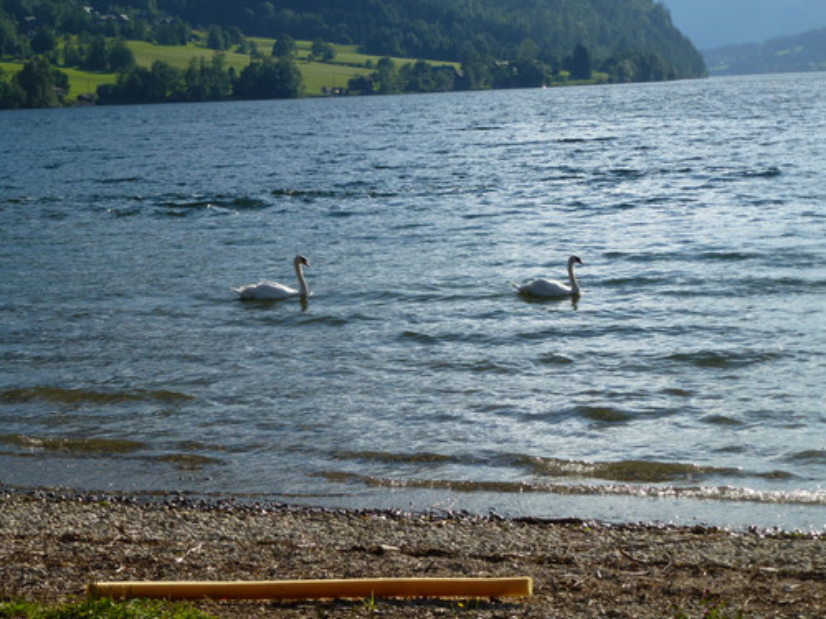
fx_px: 2291
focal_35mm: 96
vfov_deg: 15.4
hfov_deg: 20.4
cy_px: 310
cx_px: 413
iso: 100
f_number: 4.9
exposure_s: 1/800
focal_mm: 16
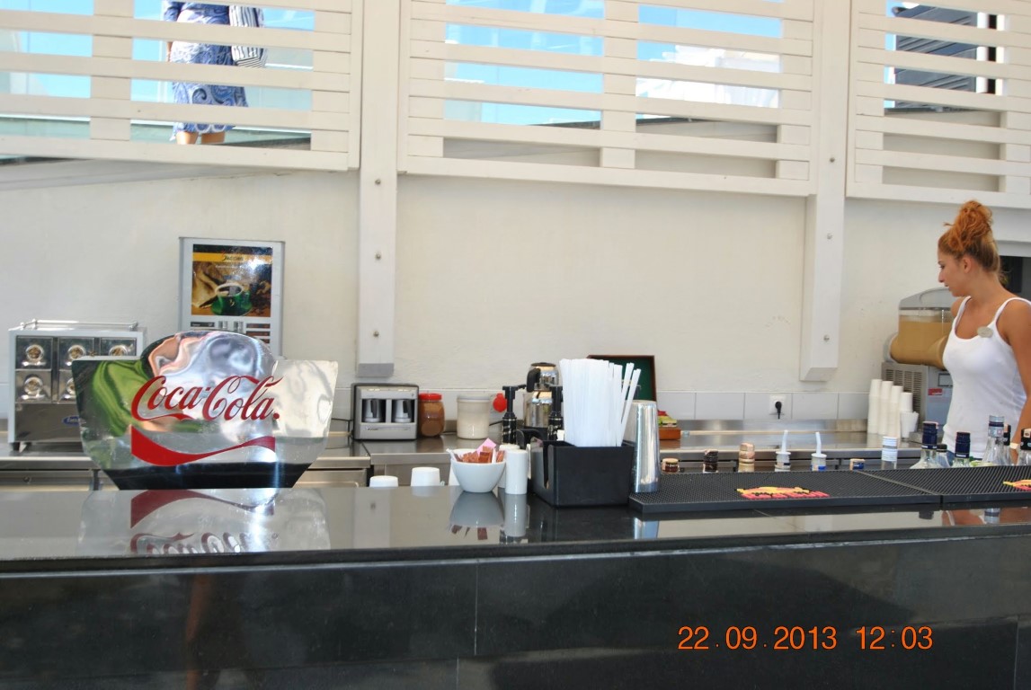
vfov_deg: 37.0
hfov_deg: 53.1
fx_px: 1032
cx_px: 516
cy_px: 345
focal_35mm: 36
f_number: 5.6
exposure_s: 1/200
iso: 100
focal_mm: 24
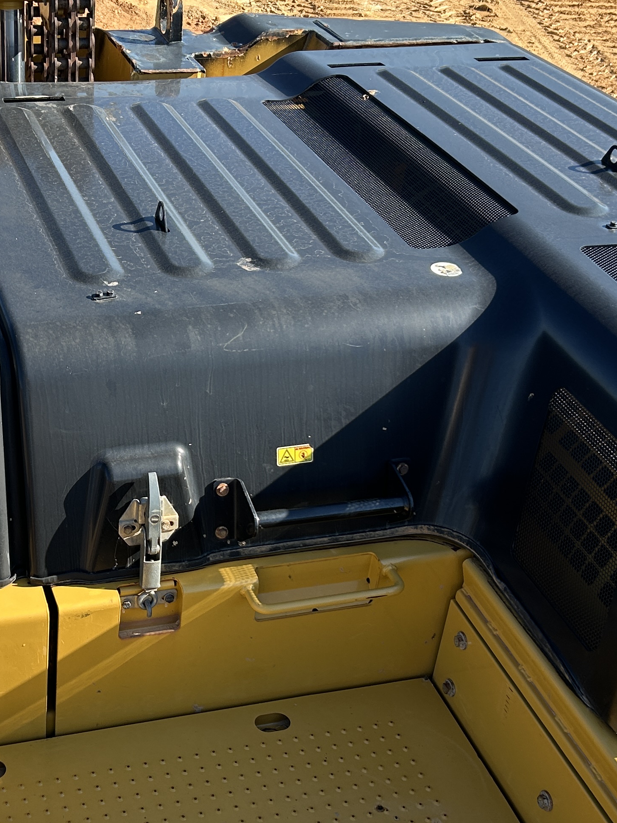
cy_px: 443
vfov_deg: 35.5
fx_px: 1283
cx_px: 153
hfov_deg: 26.7
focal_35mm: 54
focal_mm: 5.7
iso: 50
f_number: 1.5
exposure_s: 1/1553
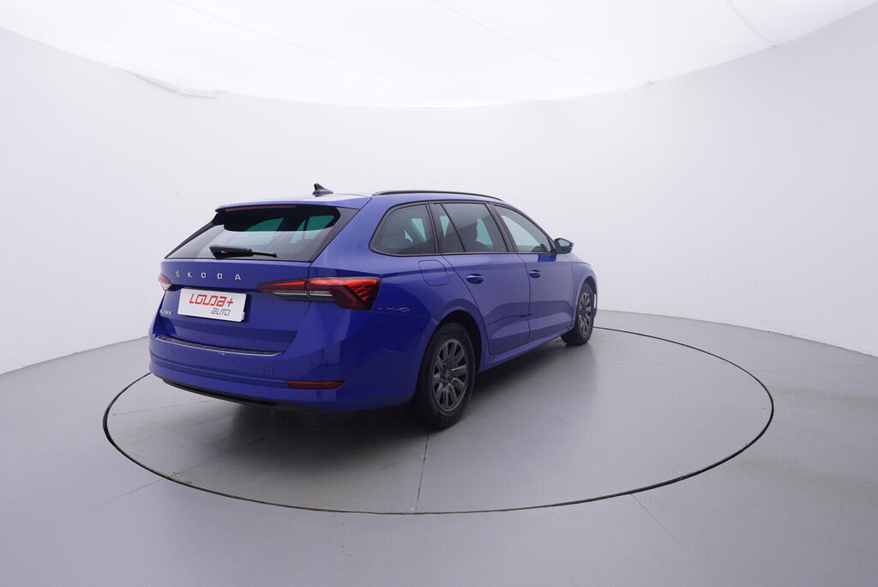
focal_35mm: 22
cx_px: 439
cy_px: 294
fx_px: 549
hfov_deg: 77.3
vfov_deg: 56.2
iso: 200
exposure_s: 1/80
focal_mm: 15
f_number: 5
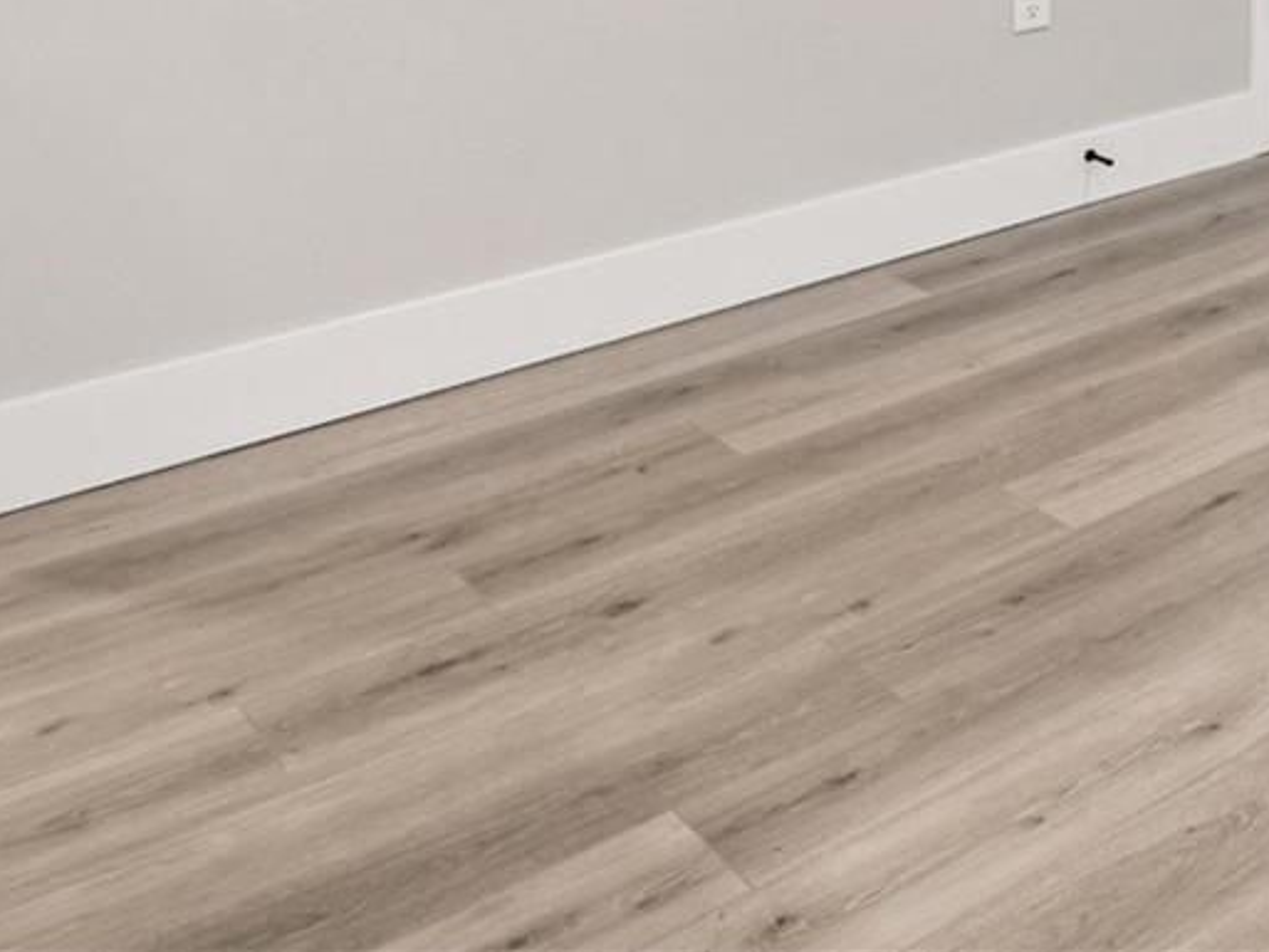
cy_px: -363
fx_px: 1650
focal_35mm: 45
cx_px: 1811
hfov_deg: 29.5
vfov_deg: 26.1
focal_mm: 10
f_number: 7.1
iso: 100
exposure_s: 1/10
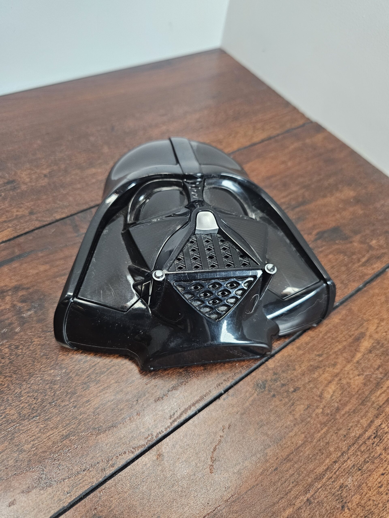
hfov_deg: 58.9
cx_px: 194
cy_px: 259
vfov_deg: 73.9
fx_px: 345
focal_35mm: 23
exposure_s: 1/120
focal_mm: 6.3
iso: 640
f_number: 1.7
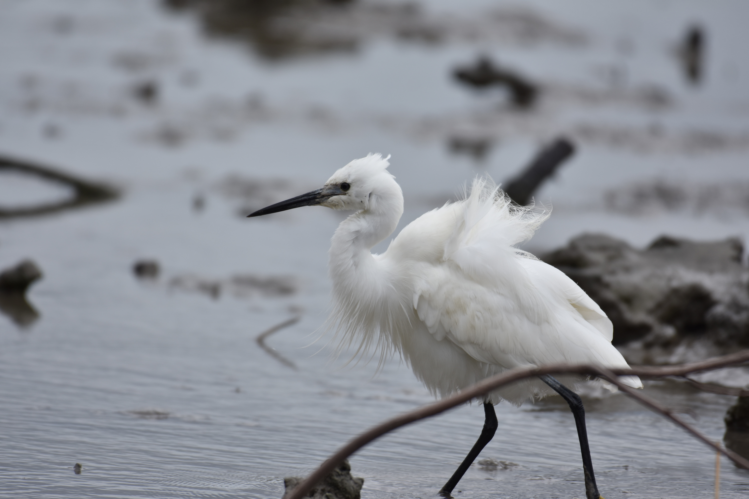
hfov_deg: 2.7
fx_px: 15603
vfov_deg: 1.8
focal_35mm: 750
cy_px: 250
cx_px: 374
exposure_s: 1/1000
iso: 160
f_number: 5.6
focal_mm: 500
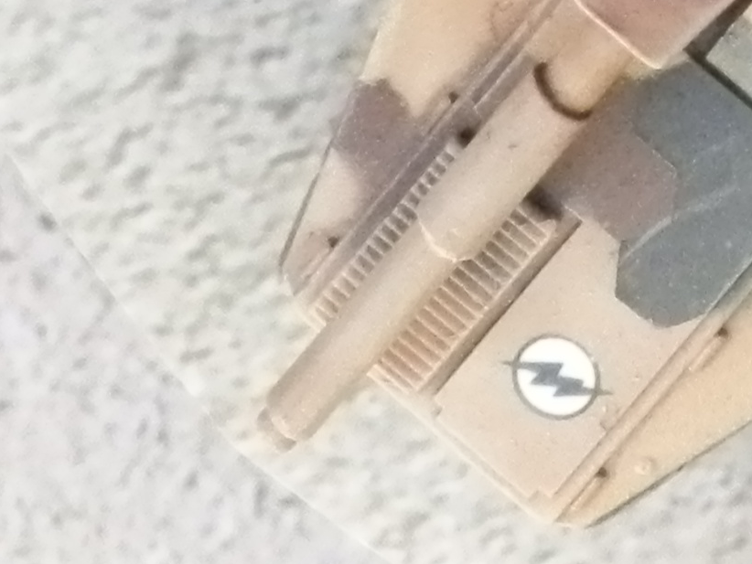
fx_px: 3173
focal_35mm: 146
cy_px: -770
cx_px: 1400
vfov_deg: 9.2
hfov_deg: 12.3
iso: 400
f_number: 3.1
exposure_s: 1/100
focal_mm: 5
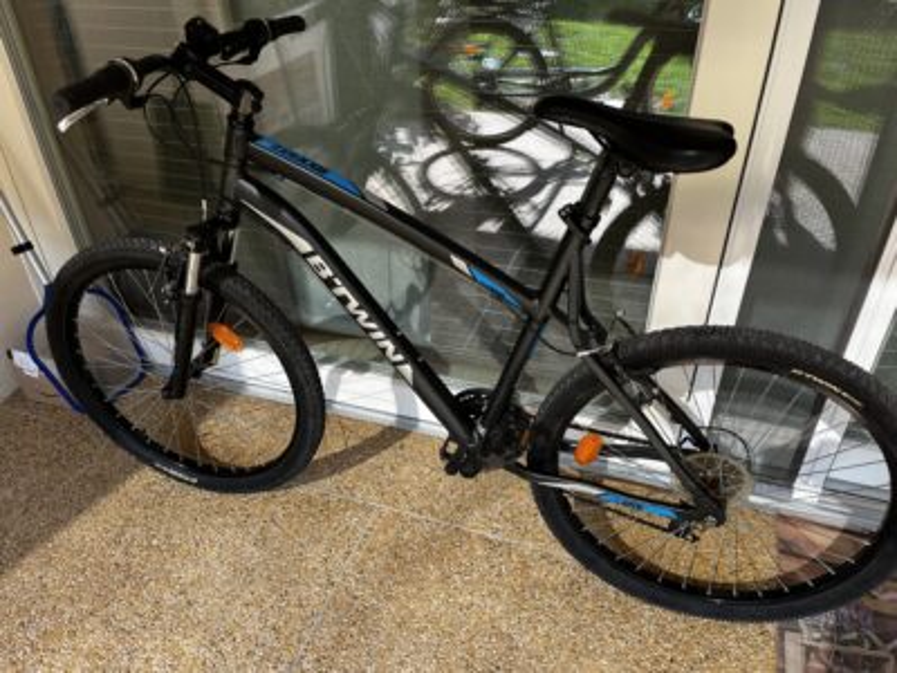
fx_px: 674
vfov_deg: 53.1
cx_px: 448
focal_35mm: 26
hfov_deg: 67.3
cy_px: 336
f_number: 1.6
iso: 40
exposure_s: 1/288
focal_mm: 5.1
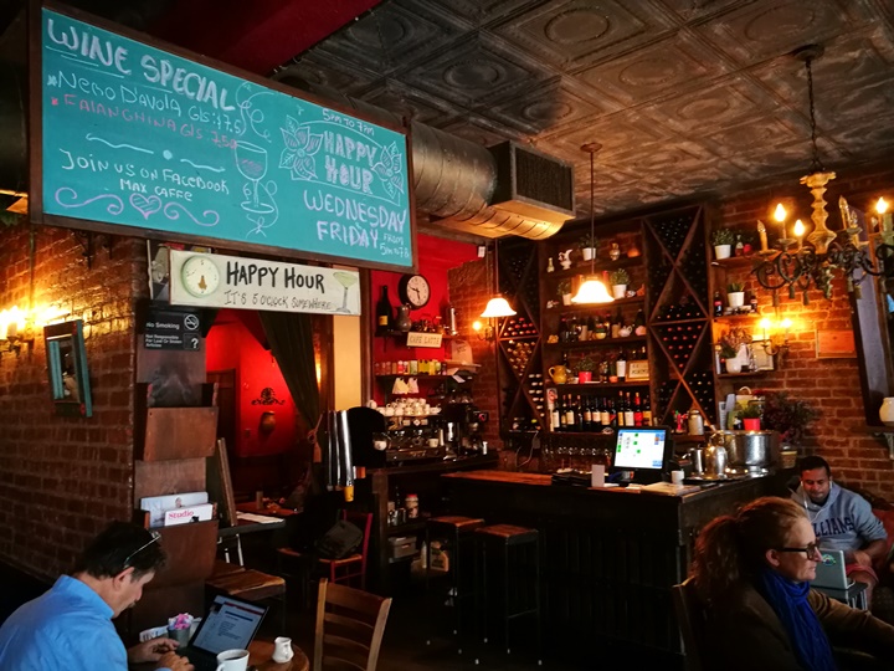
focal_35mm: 27
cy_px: 336
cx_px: 447
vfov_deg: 51.4
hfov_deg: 65.3
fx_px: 697
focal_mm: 4.5
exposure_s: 1/20
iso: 500
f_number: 2.2
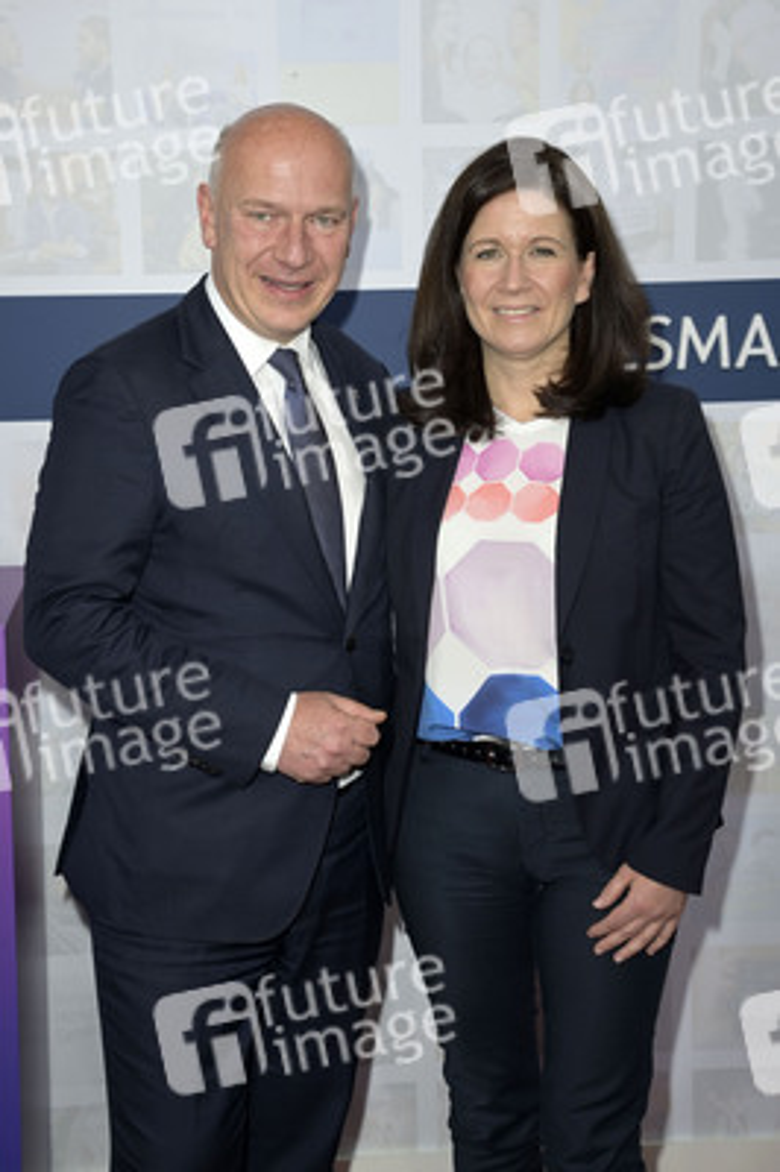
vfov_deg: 39.6
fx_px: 1628
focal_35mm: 50
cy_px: 586
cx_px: 390
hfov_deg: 26.9
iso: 400
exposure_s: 1/250
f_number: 7.1
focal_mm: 50
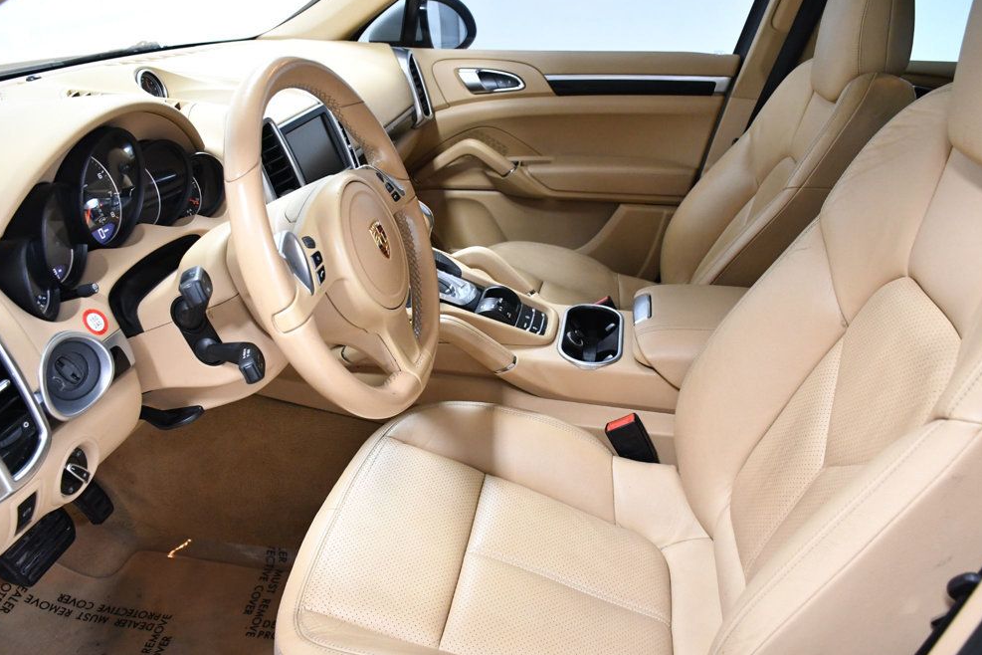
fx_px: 764
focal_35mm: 28
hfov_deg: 65.5
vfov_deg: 46.4
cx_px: 501
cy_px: 318
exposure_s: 1/100
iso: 2500
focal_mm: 18
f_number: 5
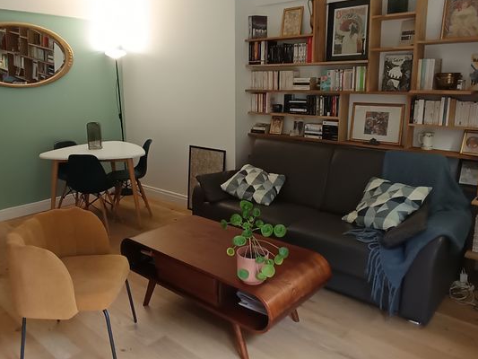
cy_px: 160
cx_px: 223
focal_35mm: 18
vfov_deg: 71.4
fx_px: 249
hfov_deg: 87.6
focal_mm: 1.65
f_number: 2.2
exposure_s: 1/50
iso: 482
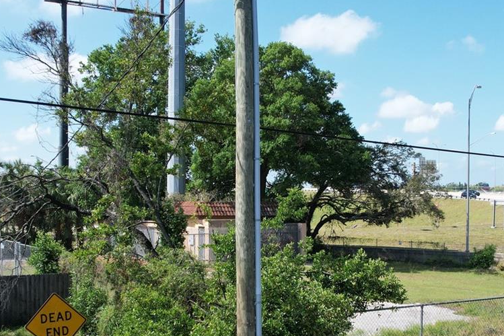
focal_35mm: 47
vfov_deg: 28.4
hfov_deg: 41.9
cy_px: 226
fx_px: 658
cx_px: 270
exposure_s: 1/1500
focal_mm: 8.38
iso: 140
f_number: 2.8
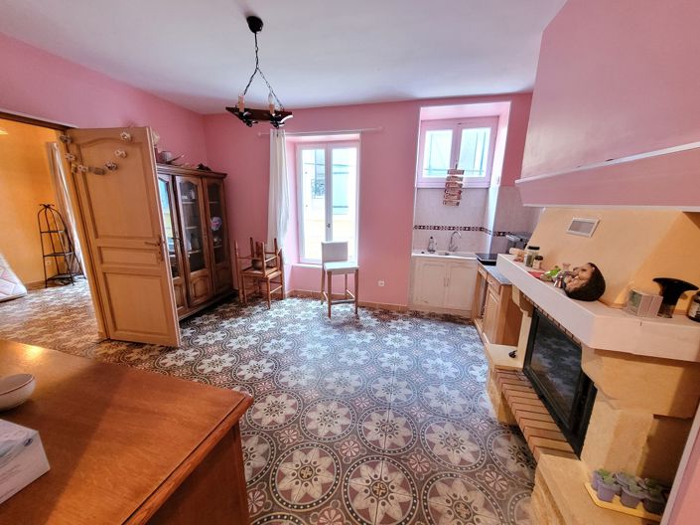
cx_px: 350
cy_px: 262
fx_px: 263
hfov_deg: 106.2
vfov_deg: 89.9
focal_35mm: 13
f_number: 2.2
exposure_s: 1/25
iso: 640
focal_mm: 1.74
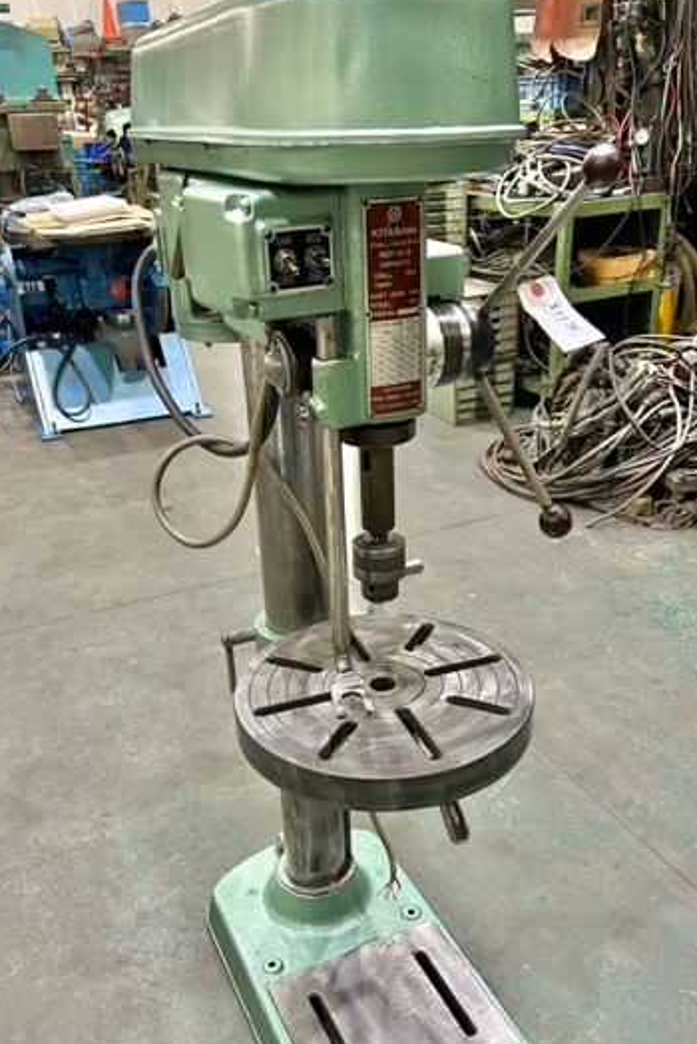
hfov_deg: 40.0
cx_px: 360
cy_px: 578
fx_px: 957
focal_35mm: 33
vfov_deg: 57.1
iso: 250
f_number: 1.5
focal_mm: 5.7
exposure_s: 1/60
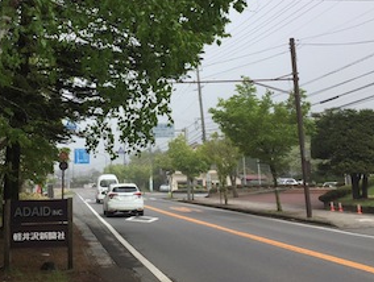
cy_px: 86
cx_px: 111
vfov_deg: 27.9
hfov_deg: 36.2
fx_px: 563
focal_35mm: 52
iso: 32
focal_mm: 4.15
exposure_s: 1/3597
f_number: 2.2
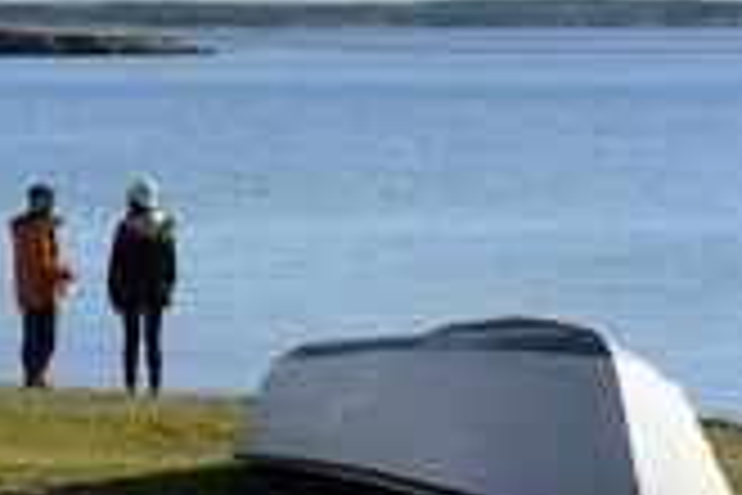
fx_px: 3462
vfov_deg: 8.2
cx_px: -151
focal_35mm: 168
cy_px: 225
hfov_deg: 12.0
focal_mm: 66
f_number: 14
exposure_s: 1/160
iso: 200
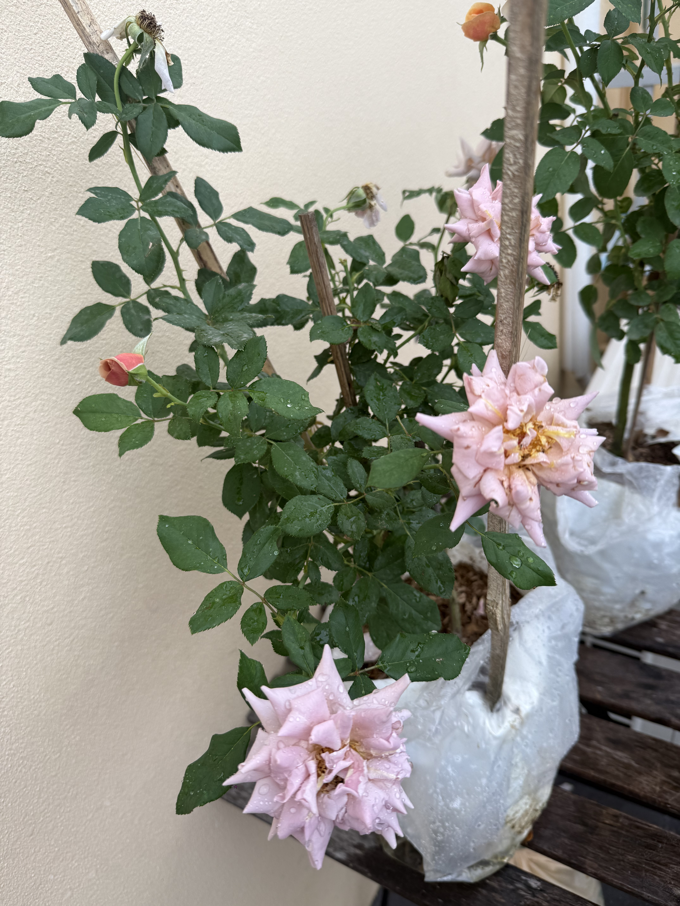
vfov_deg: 71.6
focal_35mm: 24
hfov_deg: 56.8
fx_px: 629
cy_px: 453
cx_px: 340
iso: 80
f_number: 1.78
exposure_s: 1/414
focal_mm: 6.76
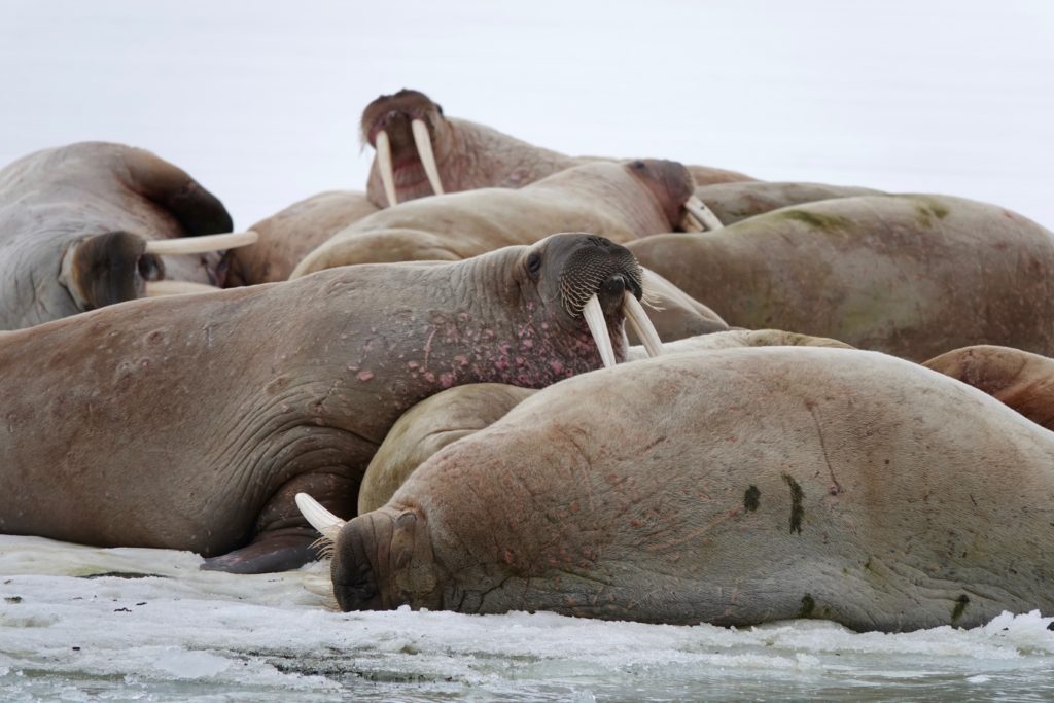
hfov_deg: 4.5
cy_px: 352
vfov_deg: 3.0
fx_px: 13410
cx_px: 527
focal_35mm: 458
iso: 100
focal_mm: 167.98
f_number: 4
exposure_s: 1/640
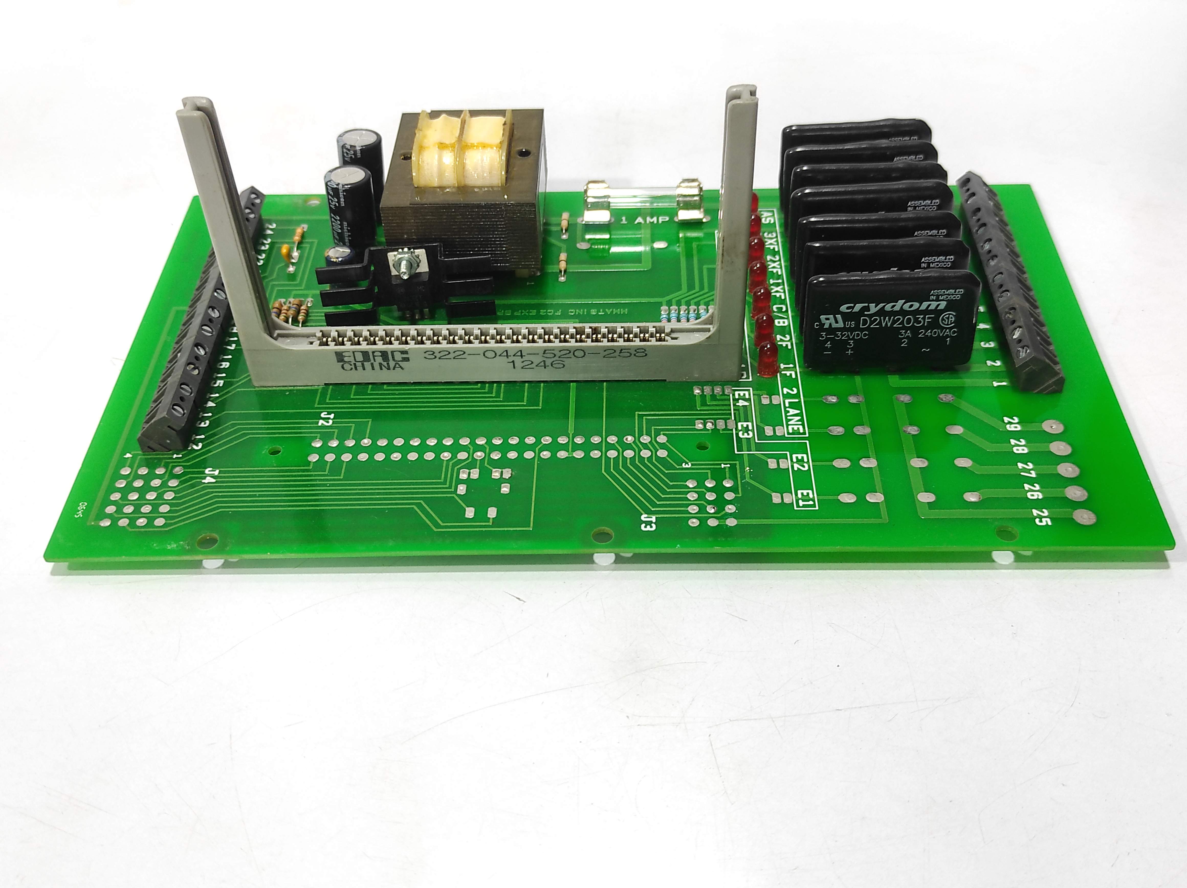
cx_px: 594
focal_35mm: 25
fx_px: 857
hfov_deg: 69.4
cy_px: 444
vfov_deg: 54.8
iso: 499
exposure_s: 1/33
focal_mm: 5.43
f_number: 1.89
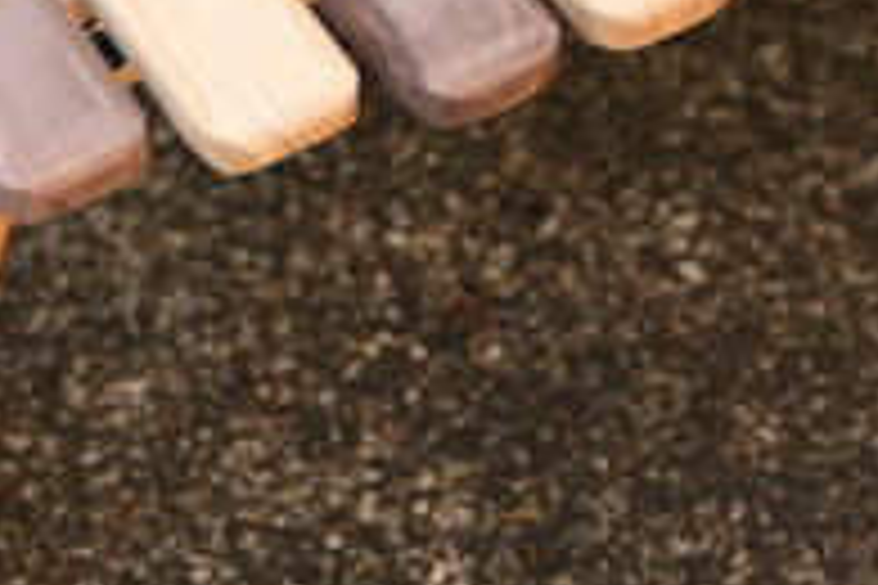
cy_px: -398
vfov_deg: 7.9
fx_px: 4121
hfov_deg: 12.1
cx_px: 662
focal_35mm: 169
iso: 100
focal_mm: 33
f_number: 2.8
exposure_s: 1/125
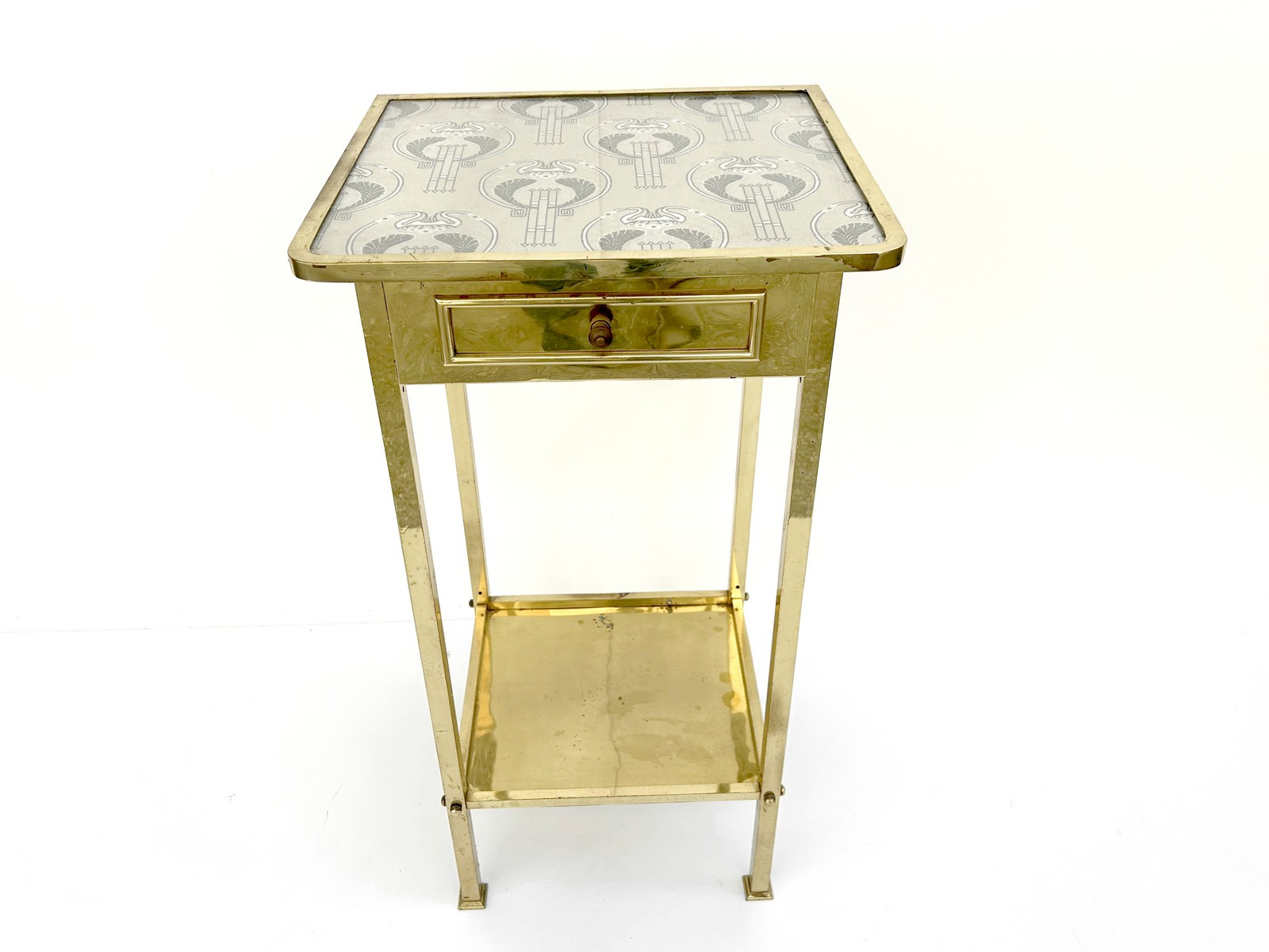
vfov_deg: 53.1
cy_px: 476
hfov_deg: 67.3
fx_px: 953
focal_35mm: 26
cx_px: 634
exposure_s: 1/2915
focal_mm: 5.7
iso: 50
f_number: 1.5
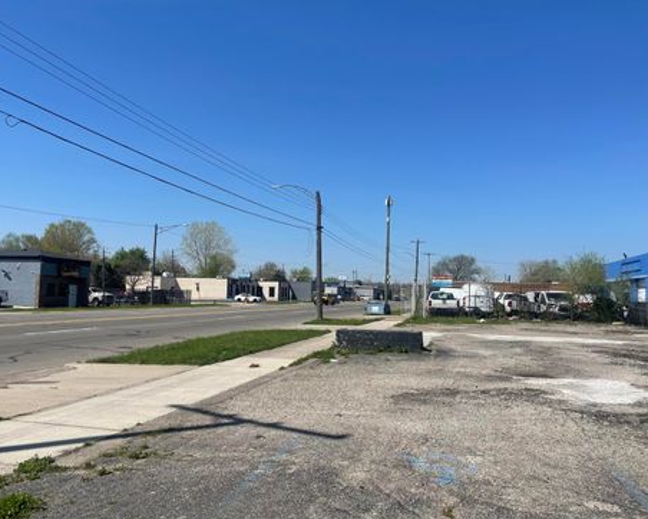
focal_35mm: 27
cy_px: 267
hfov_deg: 64.0
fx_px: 518
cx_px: 308
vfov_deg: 53.2
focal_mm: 5.1
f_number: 1.6
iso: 32
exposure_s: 1/4717
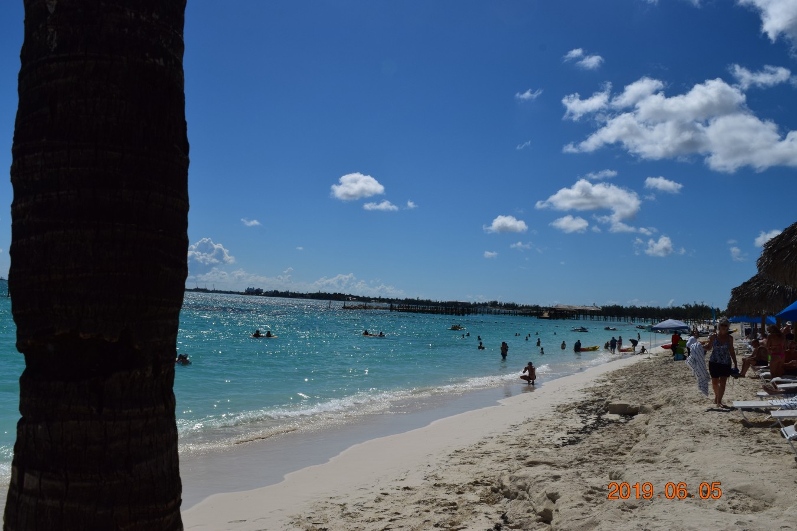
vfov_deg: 47.9
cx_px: 398
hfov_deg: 67.4
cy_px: 266
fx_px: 598
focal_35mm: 27
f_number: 13
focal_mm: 18
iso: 200
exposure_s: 1/800
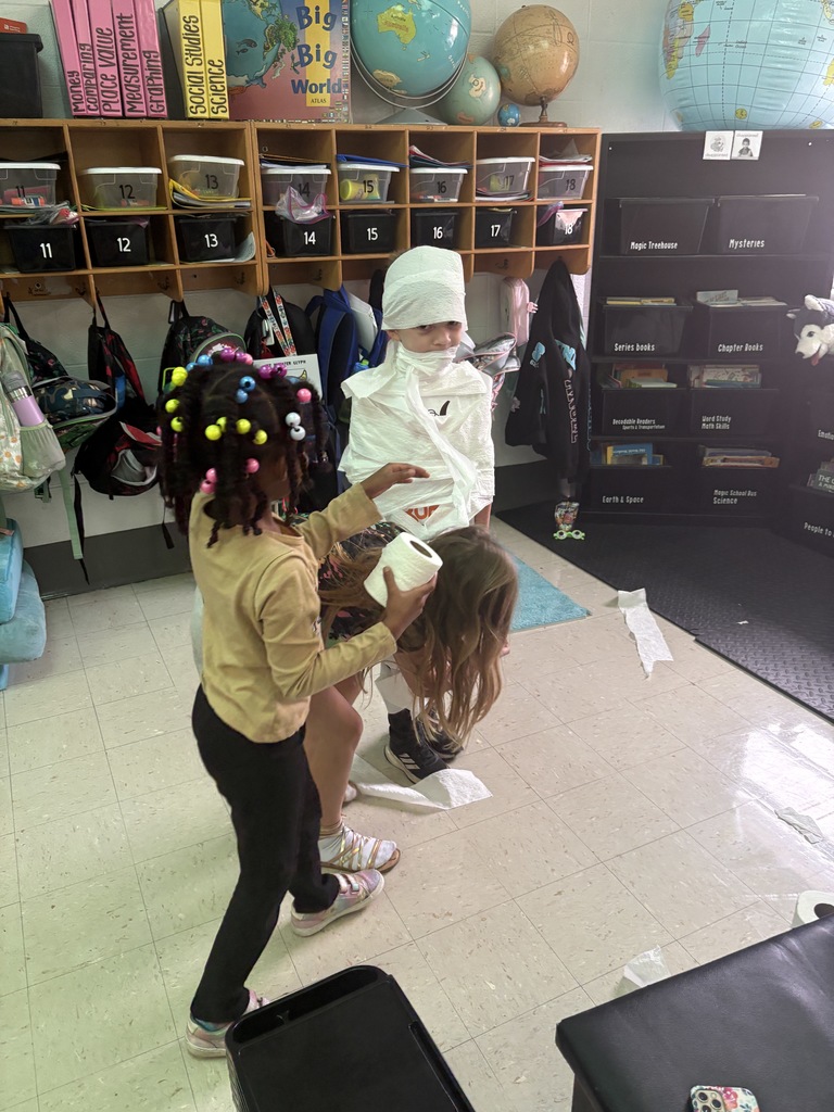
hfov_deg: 53.1
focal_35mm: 26
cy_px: 556
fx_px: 835
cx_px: 417
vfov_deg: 67.3
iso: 160
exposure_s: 1/60
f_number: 1.6
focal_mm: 5.96
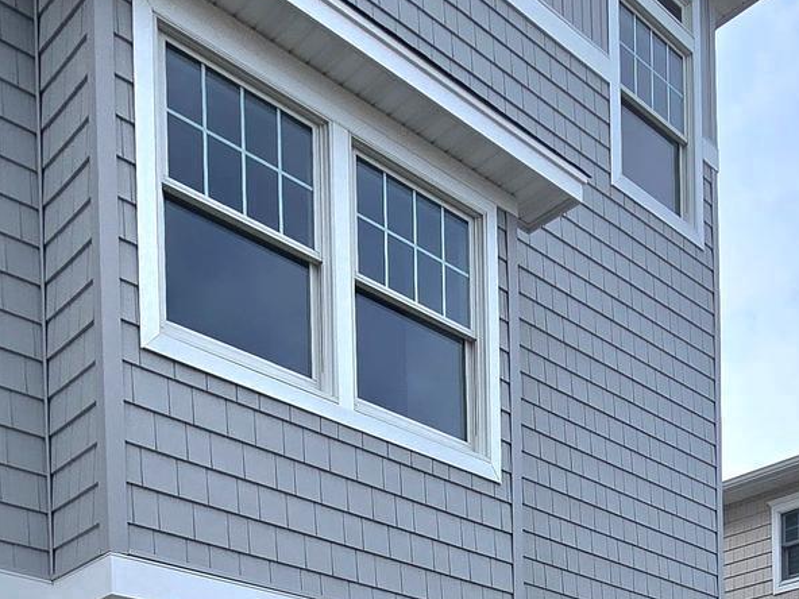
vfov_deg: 23.7
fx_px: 1039
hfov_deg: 40.8
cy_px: 957
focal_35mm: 45
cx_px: 602
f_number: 2.2
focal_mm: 2.2
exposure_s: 1/1667
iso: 50
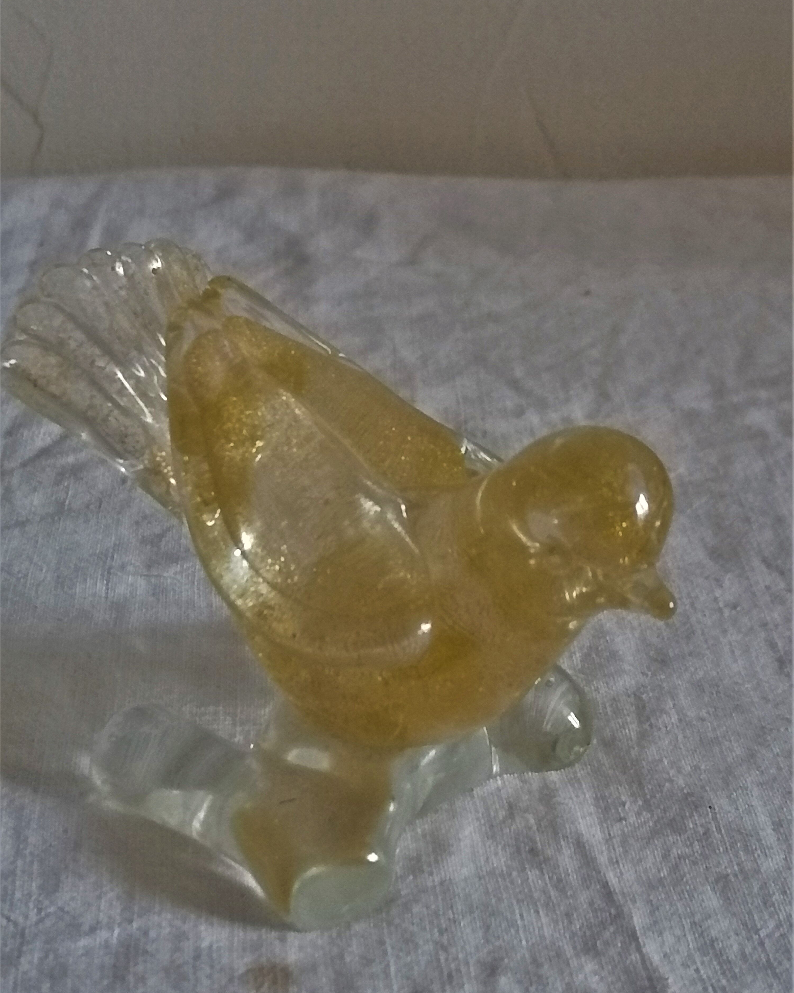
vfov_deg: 26.8
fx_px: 2086
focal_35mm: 71
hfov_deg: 21.6
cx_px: 397
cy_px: 511
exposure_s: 1/25
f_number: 1.8
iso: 1250
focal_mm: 5.4
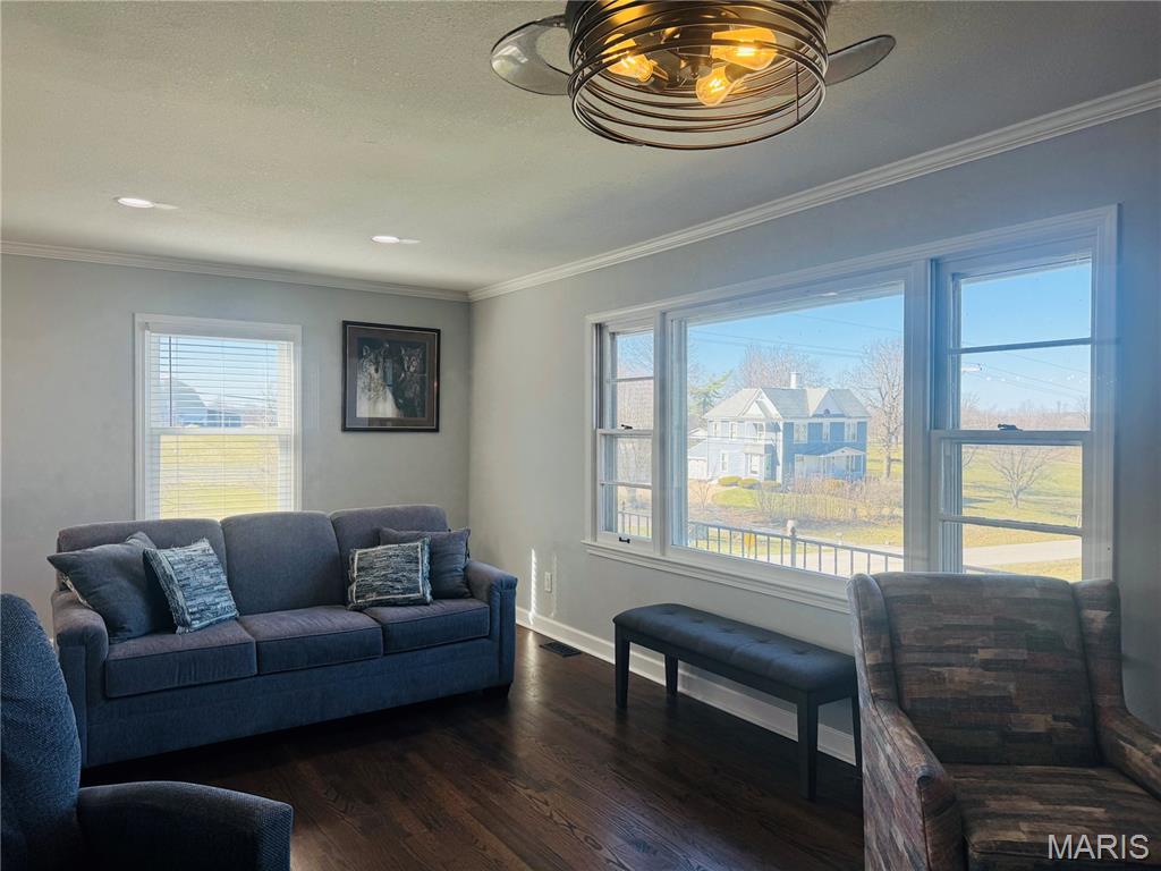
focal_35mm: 24
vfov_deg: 56.8
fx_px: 805
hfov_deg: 71.6
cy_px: 436
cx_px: 580
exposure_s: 1/433
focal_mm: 6.76
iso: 80
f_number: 1.78
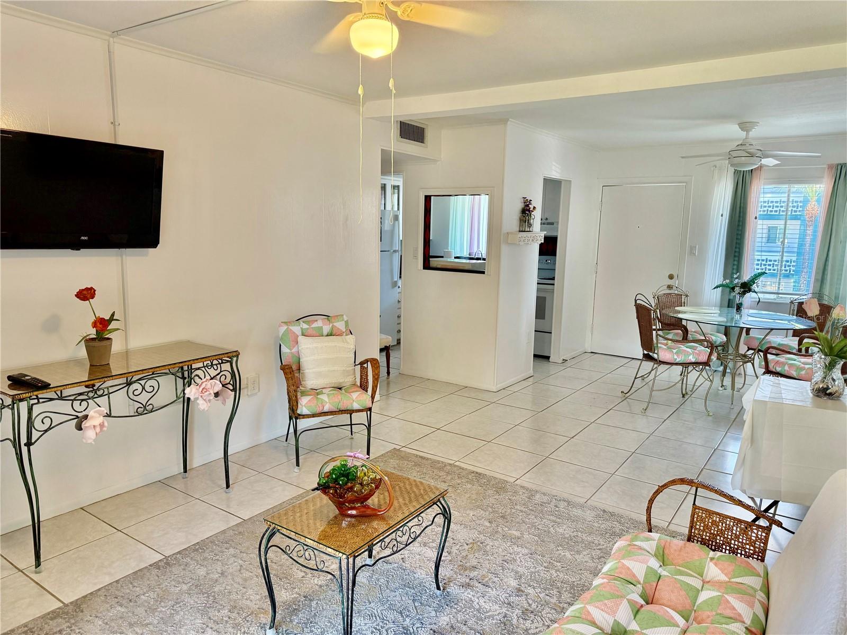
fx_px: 587
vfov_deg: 56.8
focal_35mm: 24
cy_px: 318
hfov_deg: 71.6
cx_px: 424
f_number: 1.78
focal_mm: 6.76
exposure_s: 1/87
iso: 200
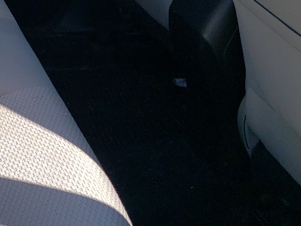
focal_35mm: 82
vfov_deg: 17.8
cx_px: -39
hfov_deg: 22.4
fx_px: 713
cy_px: 43
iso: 50
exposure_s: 1/2000
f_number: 1.5
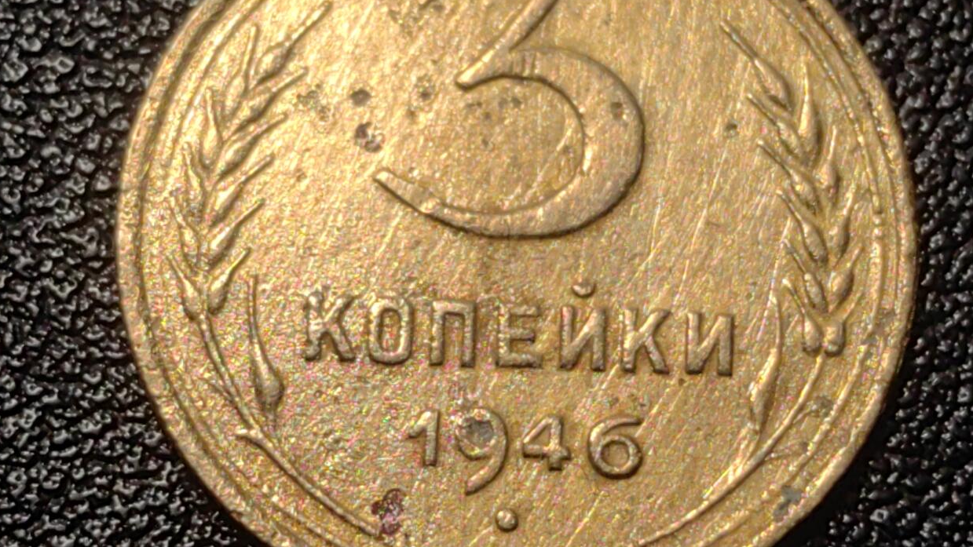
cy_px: 212
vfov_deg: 9.7
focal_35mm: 125
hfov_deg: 17.2
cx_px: 482
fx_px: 3225
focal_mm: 5.75
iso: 50
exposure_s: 1/205
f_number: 2
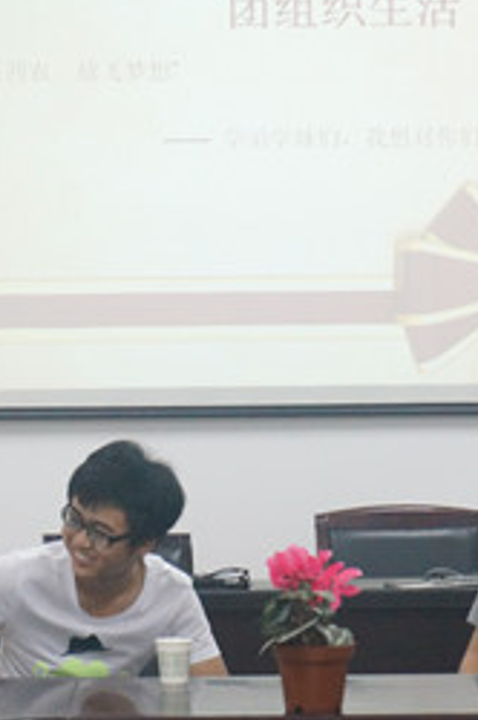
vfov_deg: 14.3
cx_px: 265
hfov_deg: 9.5
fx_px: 2876
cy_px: 276
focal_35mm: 144
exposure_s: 1/125
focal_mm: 48
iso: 3200
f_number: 5.6
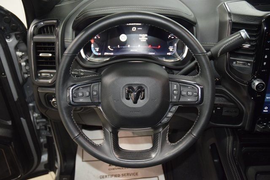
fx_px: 270
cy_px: 90
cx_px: 135
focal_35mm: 36
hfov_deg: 53.1
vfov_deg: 36.9
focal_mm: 24
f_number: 3.8
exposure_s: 1/50
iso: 2000
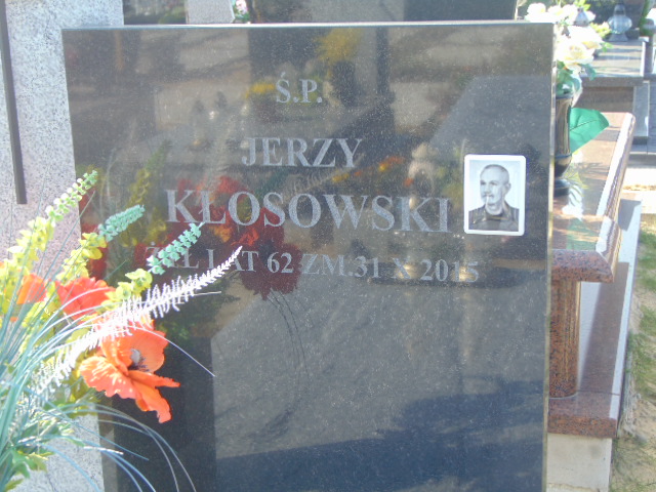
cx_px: 328
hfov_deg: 32.2
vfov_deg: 24.4
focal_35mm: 60
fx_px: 1137
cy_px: 246
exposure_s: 1/125
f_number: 3.6
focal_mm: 10.8
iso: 80
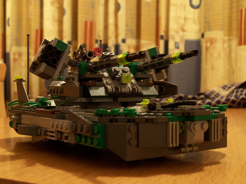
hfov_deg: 34.3
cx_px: 123
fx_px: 398
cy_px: 92
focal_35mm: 56
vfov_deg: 26.1
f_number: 3.1
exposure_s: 1/2
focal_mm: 9.3
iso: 80
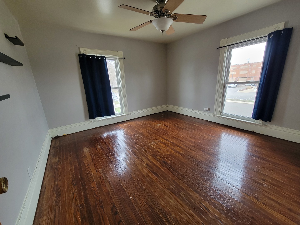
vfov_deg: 89.9
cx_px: 150
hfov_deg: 106.2
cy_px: 112
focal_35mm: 13
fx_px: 113
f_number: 2.2
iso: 250
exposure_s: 1/60
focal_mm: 2.2
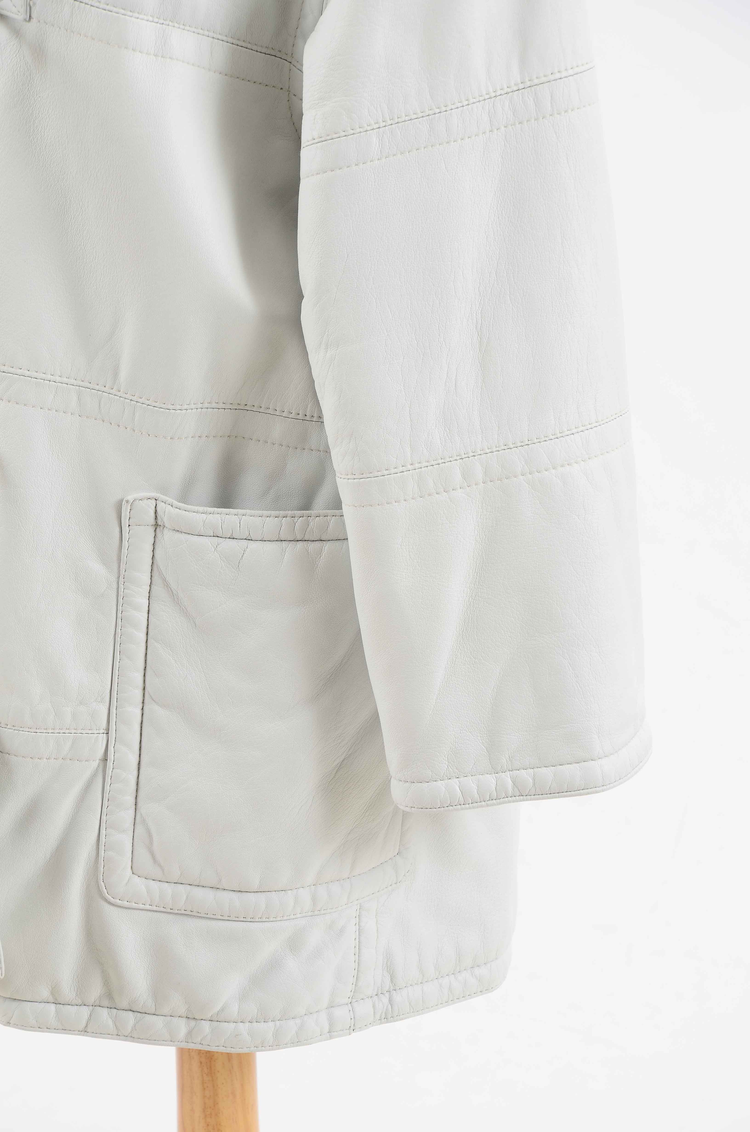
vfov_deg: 13.1
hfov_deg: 8.7
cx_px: 375
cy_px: 566
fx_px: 4944
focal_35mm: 158
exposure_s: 1/80
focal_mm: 105
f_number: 8
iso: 160
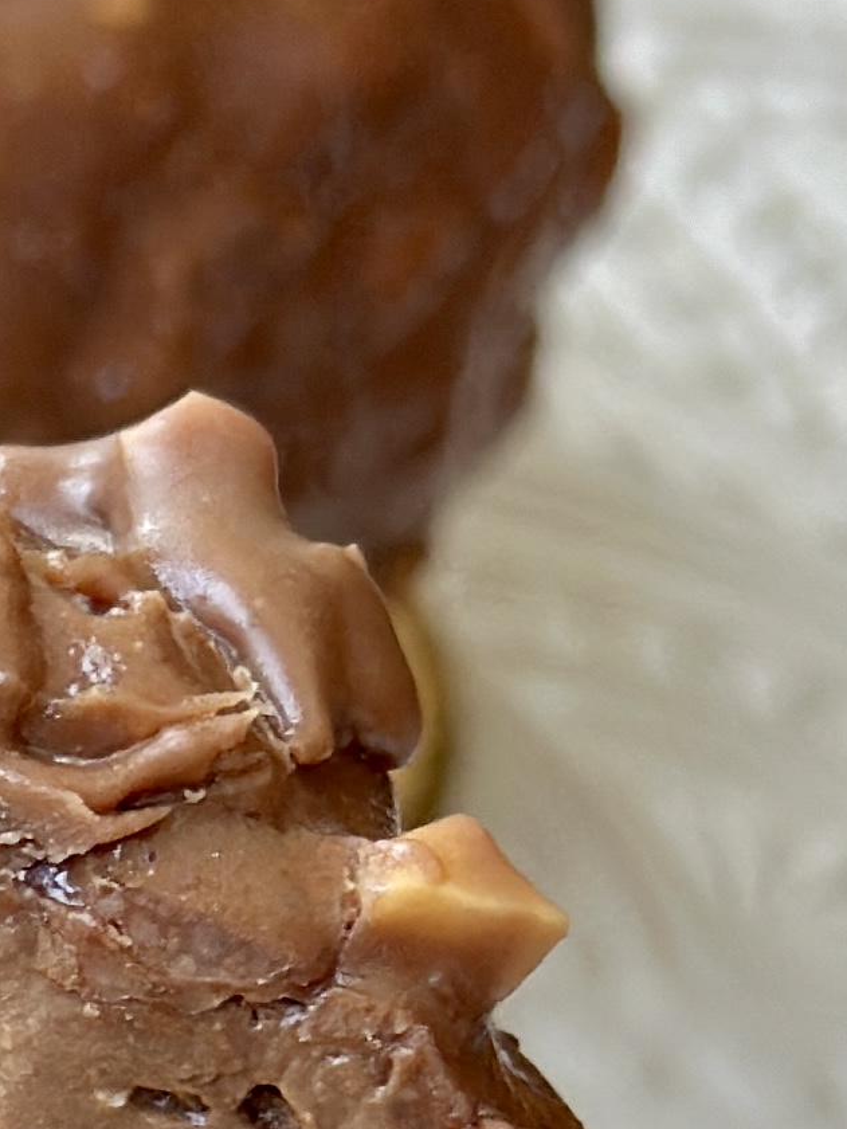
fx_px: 7502
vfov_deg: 8.5
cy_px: 1505
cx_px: -570
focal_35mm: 230
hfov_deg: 6.4
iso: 100
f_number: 1.78
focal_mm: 6.86
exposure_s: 1/121
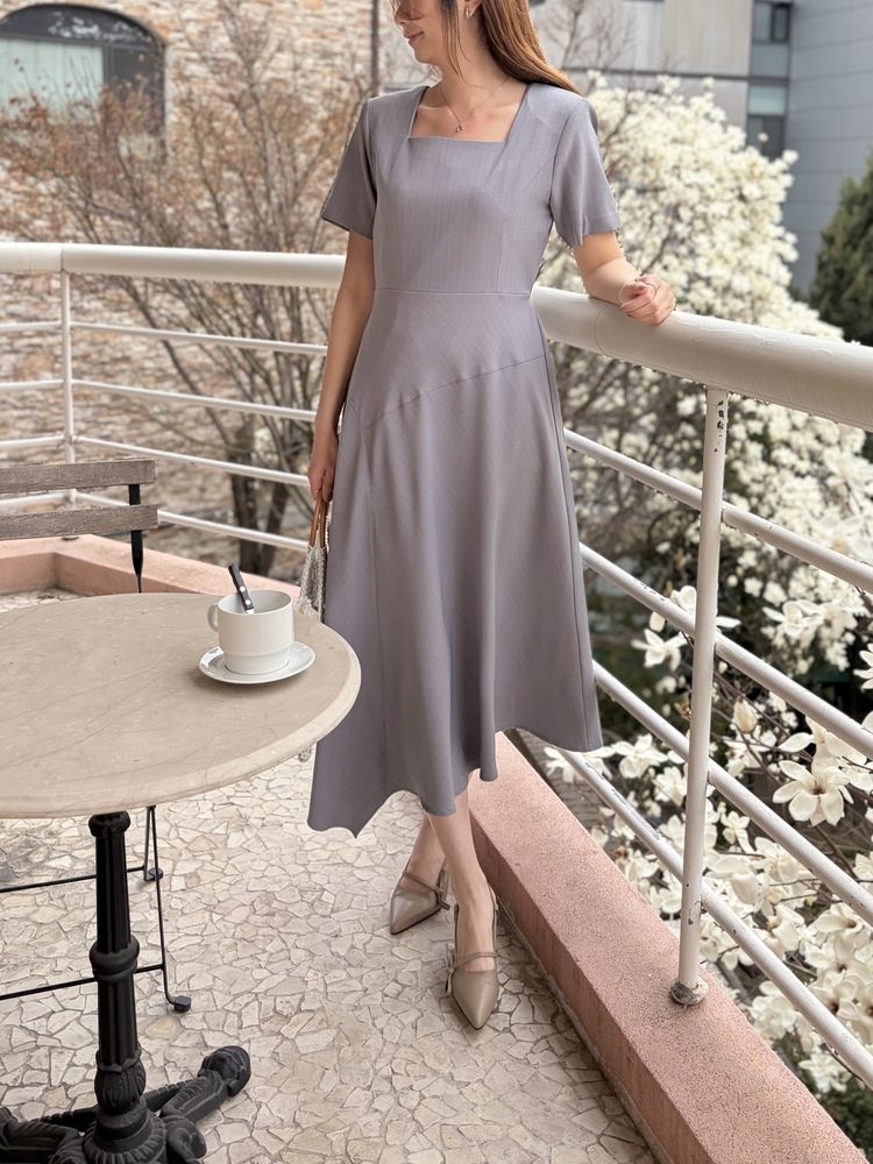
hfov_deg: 53.1
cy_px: 582
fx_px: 874
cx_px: 436
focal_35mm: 26
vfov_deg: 67.3
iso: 64
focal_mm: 5.96
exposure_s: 1/1099
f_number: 1.6
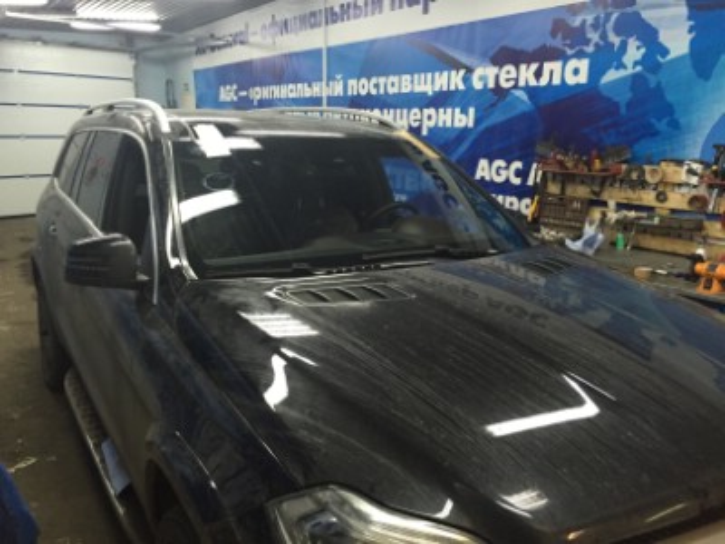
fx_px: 607
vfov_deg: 48.2
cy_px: 272
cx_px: 362
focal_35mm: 29
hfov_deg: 61.7
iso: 200
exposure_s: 1/33
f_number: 2.2
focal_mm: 4.15
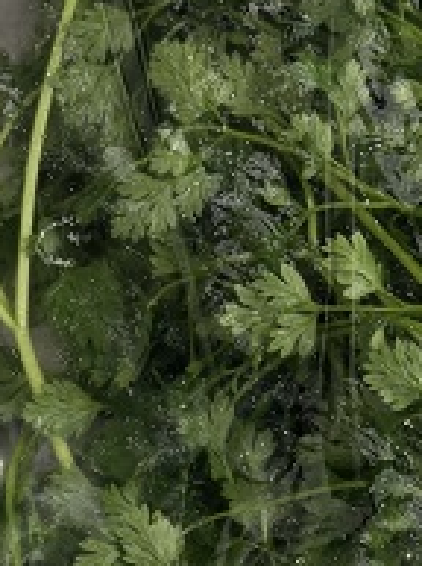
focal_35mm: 108
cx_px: 358
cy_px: 710
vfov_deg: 17.3
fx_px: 1761
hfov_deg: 13.6
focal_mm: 5.96
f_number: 1.6
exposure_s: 1/50
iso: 100
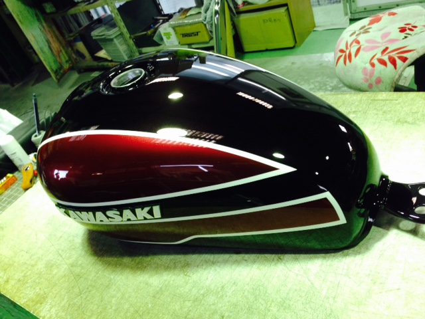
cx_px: 212
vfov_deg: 42.9
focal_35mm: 33
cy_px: 160
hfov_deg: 55.4
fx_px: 405
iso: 100
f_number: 2.4
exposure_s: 1/20
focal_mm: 4.12
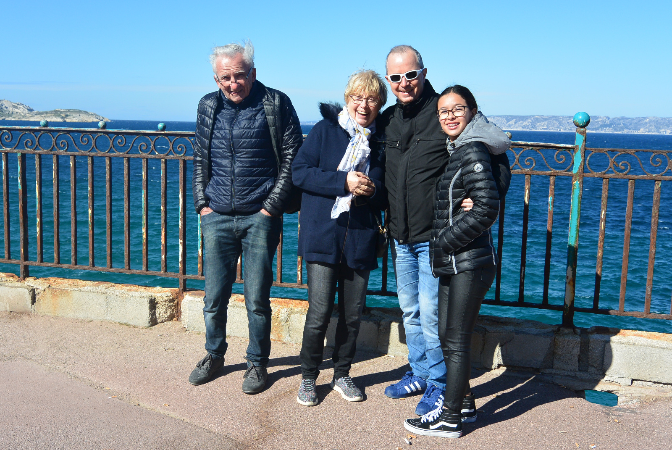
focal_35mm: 40
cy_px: 225
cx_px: 336
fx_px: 748
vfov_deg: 33.5
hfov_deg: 48.4
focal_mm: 15
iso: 100
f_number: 5
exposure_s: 1/800
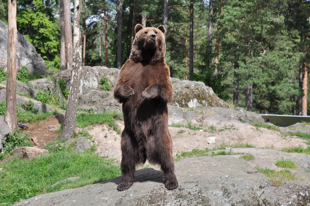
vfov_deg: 13.0
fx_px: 903
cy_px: 103
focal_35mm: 105
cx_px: 155
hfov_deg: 19.5
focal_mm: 70
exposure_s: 1/640
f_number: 6.3
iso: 200
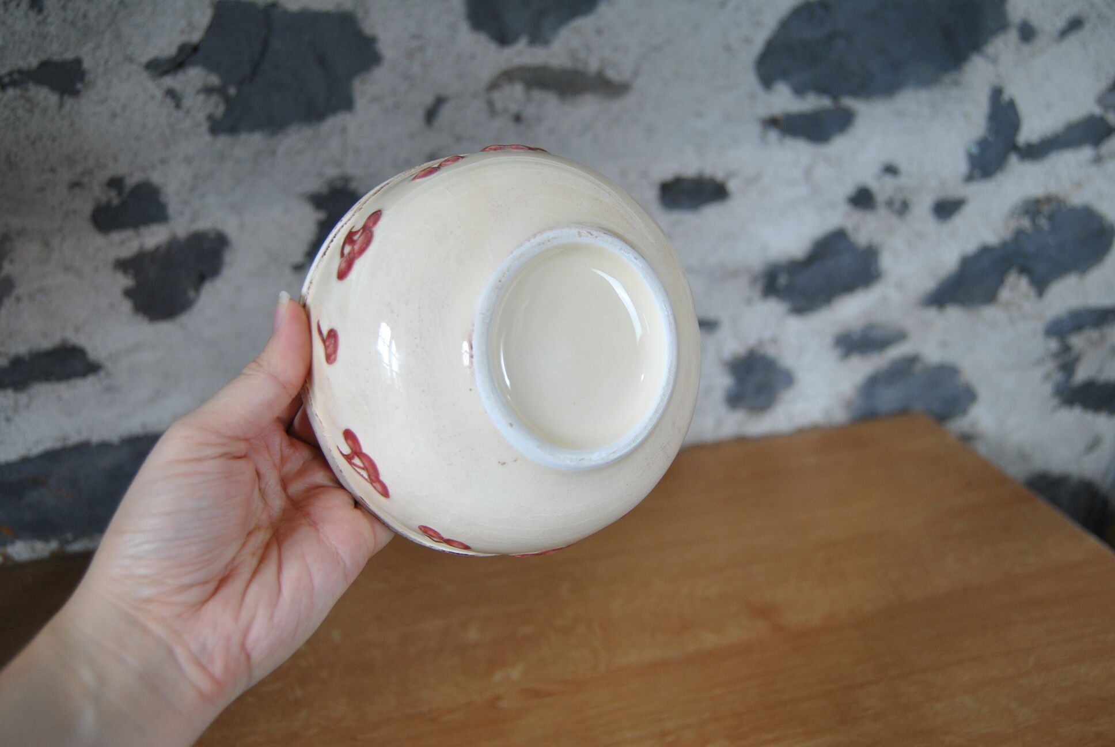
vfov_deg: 40.1
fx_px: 1023
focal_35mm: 33
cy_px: 374
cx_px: 558
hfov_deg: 57.2
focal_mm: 22
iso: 250
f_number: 3.5
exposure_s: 1/30
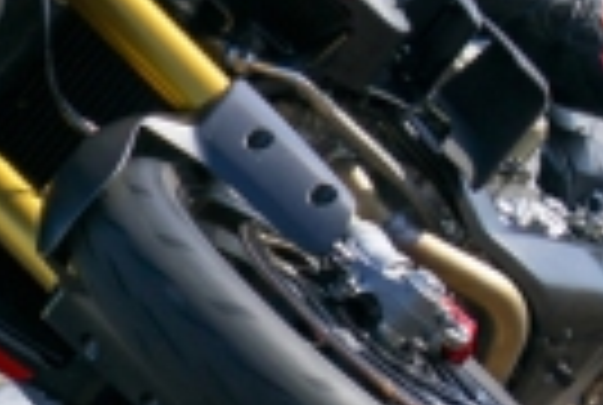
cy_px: -274
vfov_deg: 0.7
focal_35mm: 1978
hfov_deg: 1.0
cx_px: 9
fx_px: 33205
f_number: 6.3
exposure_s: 1/800
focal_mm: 332
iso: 320
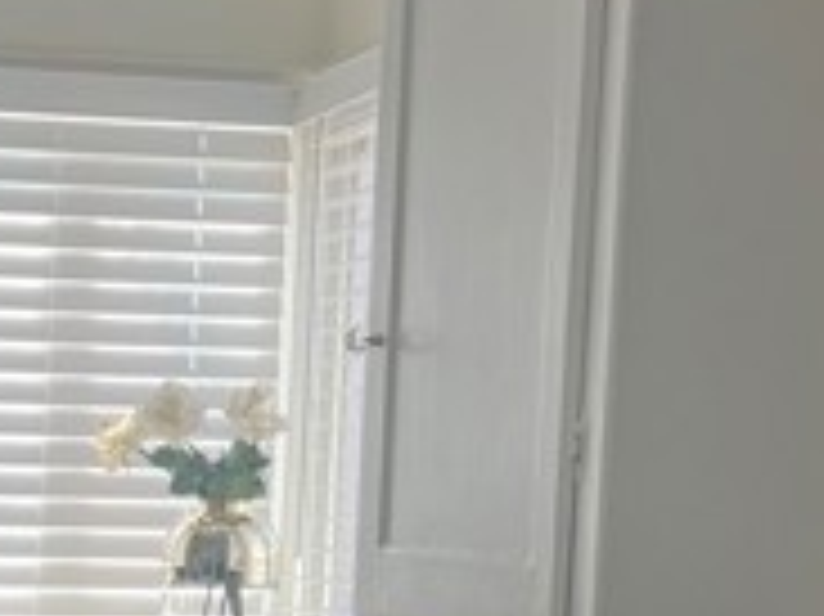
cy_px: 728
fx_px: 2165
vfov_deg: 15.6
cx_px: -68
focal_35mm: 91
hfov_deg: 20.6
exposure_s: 1/120
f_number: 1.5
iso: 80
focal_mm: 5.7
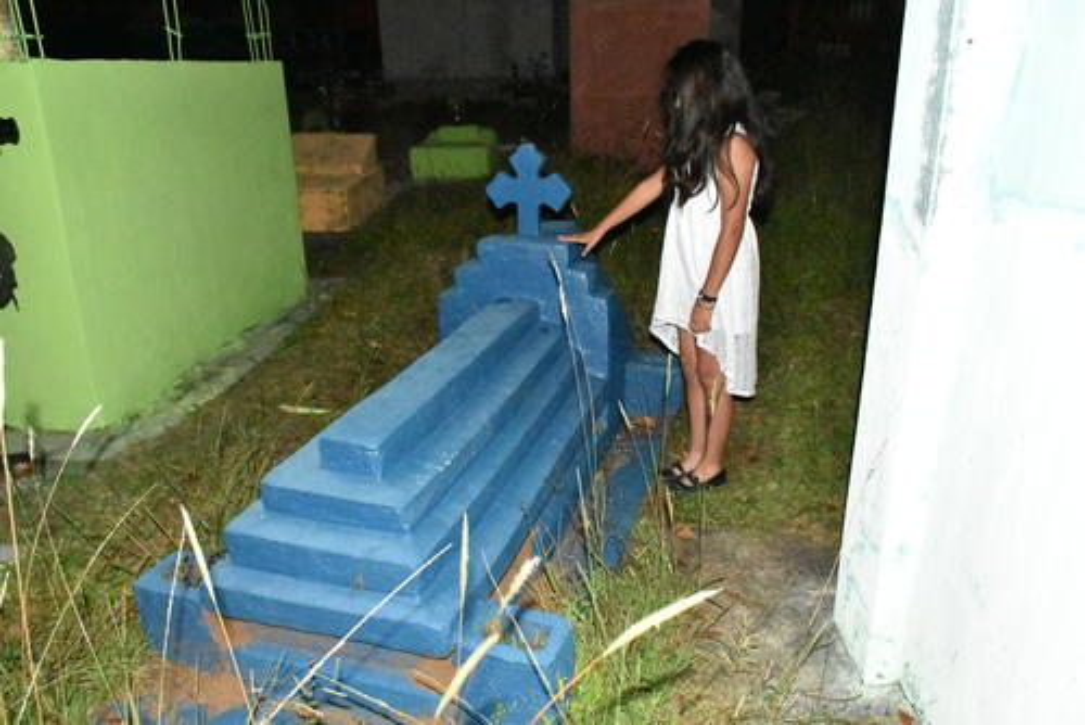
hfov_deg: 67.4
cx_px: 542
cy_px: 362
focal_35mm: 27
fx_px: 814
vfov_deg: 48.0
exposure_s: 1/250
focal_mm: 18
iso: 25600
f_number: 6.3
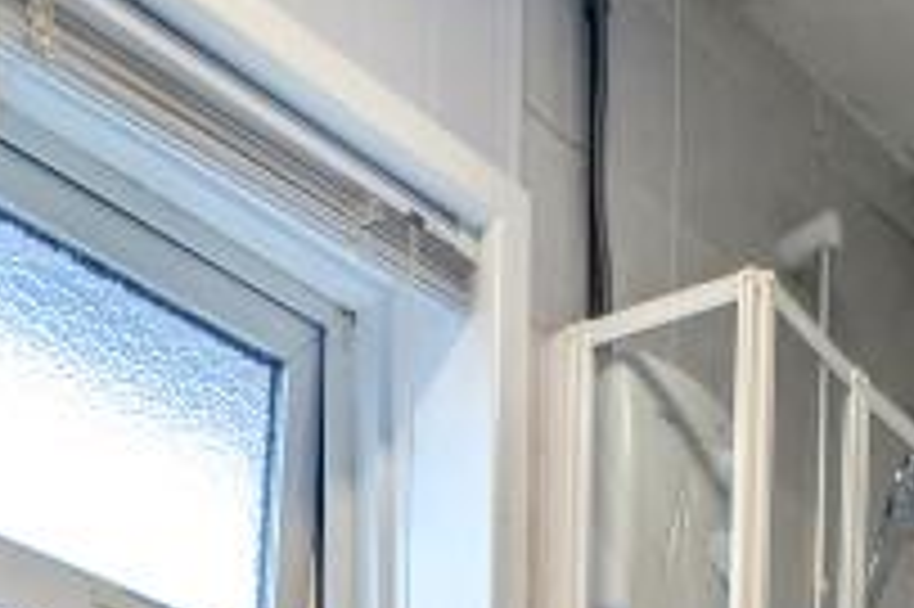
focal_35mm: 63
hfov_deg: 31.6
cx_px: 630
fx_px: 1598
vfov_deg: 13.1
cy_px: 1615
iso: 66
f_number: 1.95
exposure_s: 1/100
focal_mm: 2.23
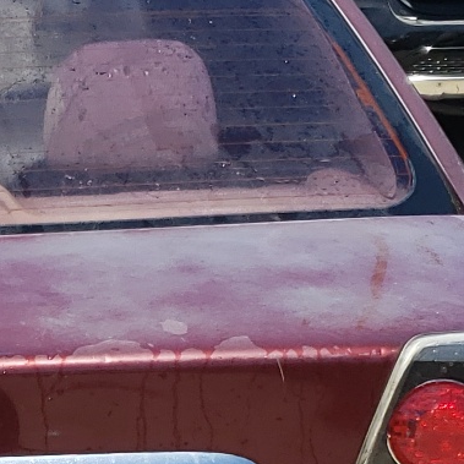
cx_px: -64
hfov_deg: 17.3
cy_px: 477
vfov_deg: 17.5
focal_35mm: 97
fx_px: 1471
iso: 50
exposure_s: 1/2500
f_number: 1.5
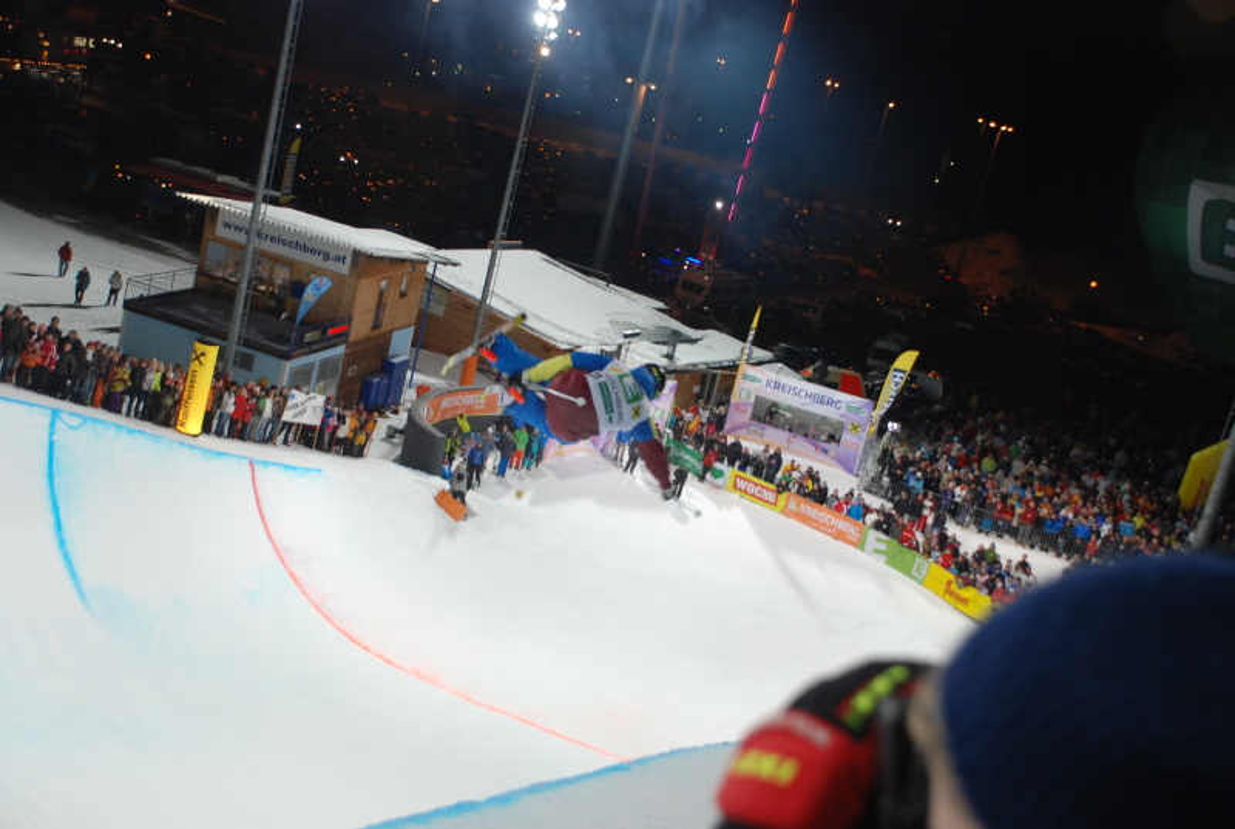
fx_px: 1650
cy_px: 414
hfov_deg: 41.0
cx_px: 618
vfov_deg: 28.2
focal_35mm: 48
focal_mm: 32
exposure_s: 1/100
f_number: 4.2
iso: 400
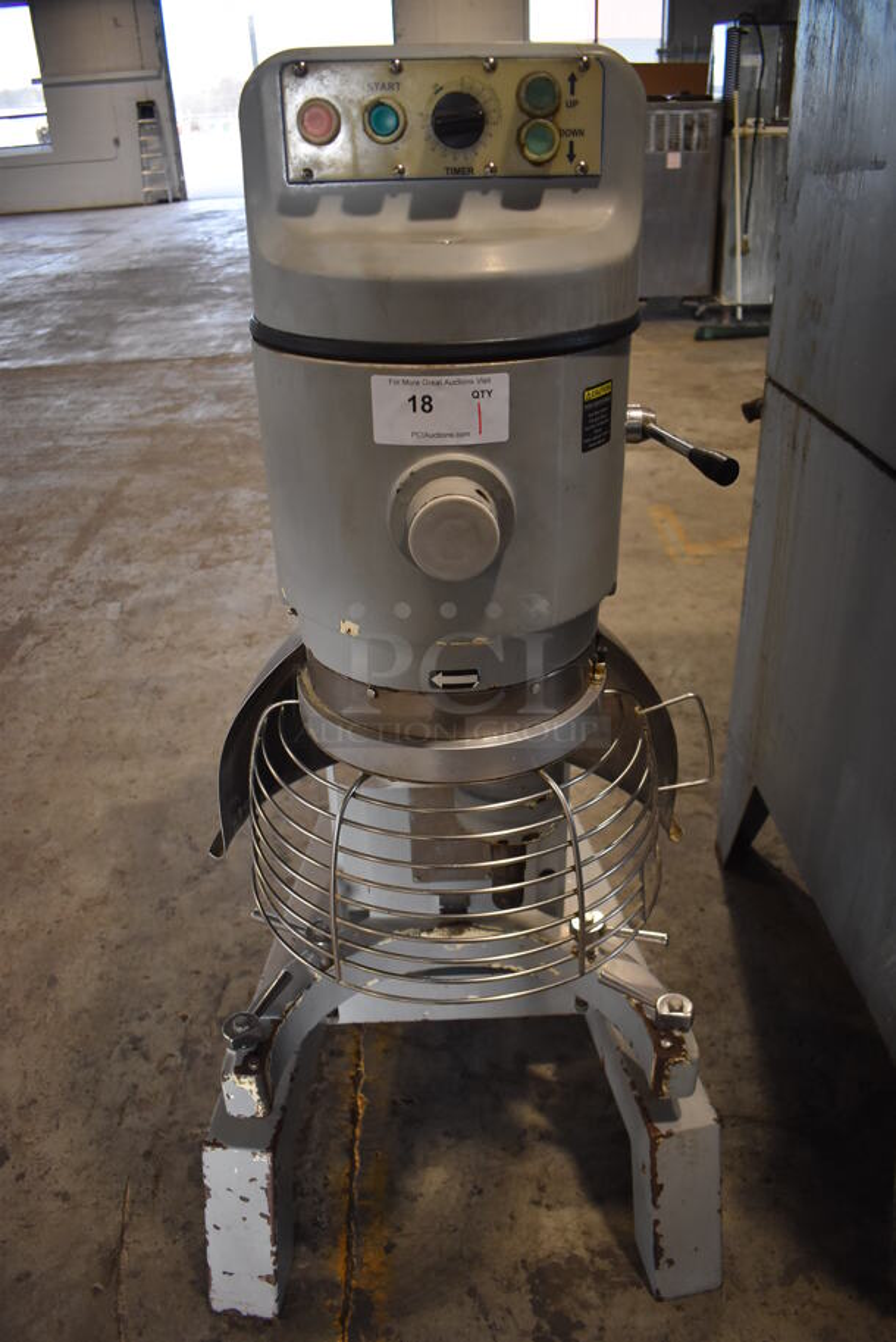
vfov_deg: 67.3
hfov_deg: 48.0
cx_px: 448
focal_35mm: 27
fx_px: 1006
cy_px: 671
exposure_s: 1/200
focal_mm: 18
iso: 800
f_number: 3.5
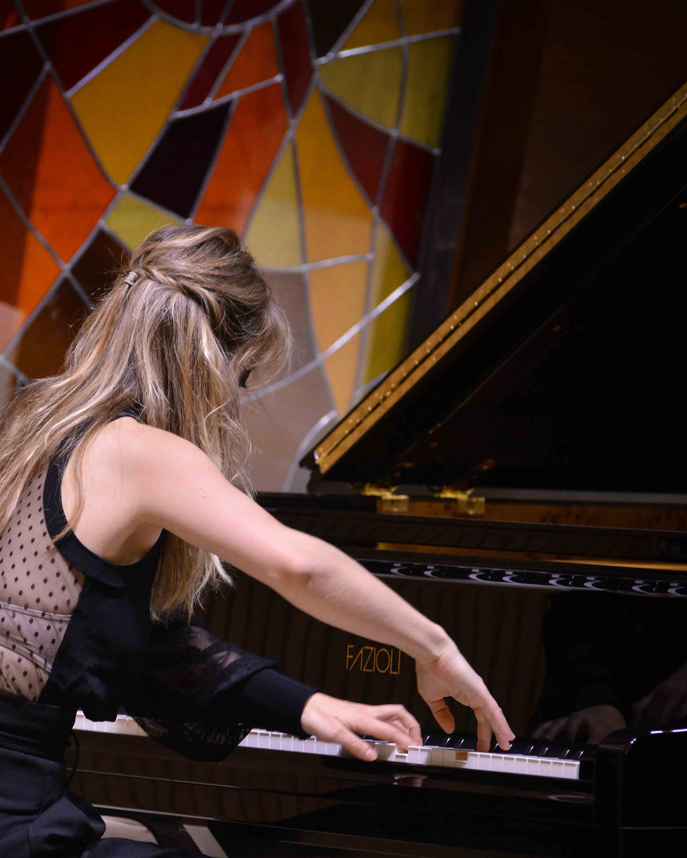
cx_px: 225
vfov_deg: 5.9
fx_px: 8335
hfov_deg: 4.7
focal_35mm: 328
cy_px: 651
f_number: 3.2
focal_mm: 200
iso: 1600
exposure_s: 1/160
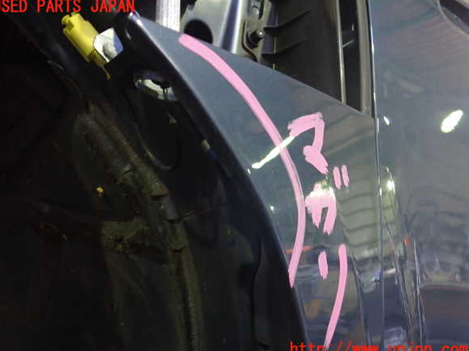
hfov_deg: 58.4
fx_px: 420
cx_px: 230
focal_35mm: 31
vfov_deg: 45.4
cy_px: 178
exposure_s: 1/20
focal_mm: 5.4
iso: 800
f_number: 2.3
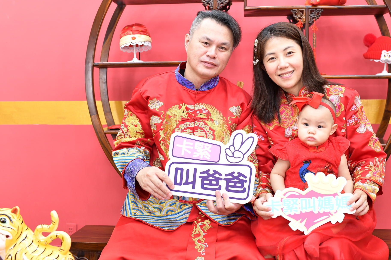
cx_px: 226
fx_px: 500
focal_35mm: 46
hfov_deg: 42.6
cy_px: 127
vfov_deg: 29.2
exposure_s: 1/200
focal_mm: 35
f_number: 4.5
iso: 1000
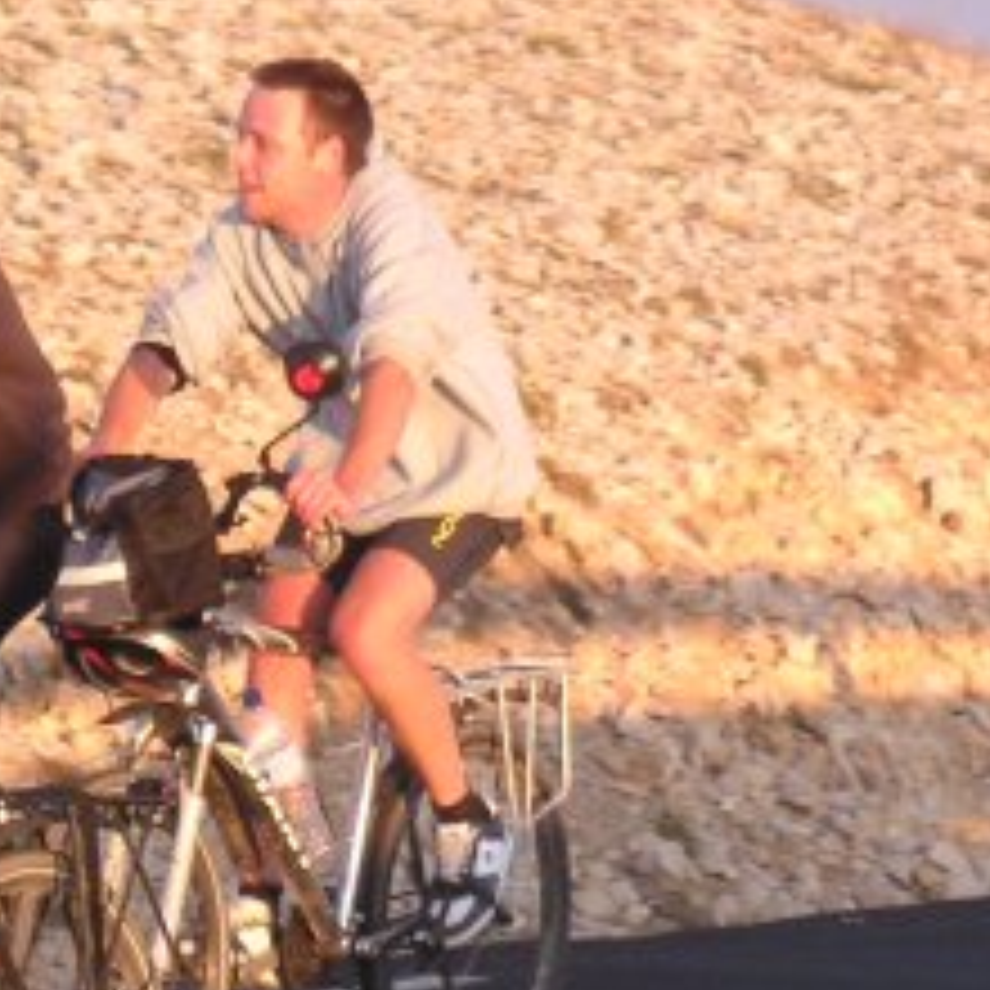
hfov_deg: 6.1
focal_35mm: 285
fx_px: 9222
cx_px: 0
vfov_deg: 6.1
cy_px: 675
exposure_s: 1/111
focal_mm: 17.1
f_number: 3.6
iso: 50
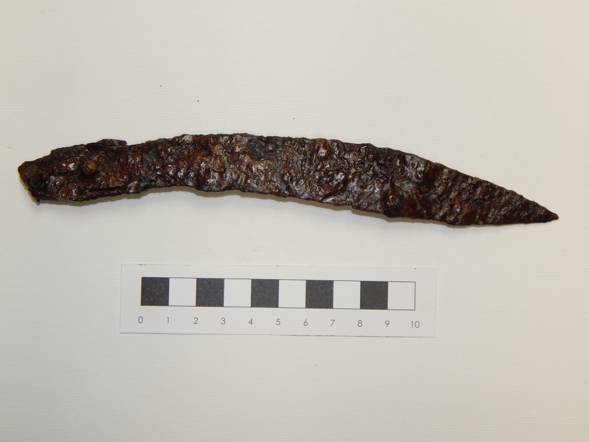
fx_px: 1038
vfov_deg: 24.0
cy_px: 221
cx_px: 294
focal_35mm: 61
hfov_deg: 31.7
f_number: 4
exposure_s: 1/30
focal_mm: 10.9
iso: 140
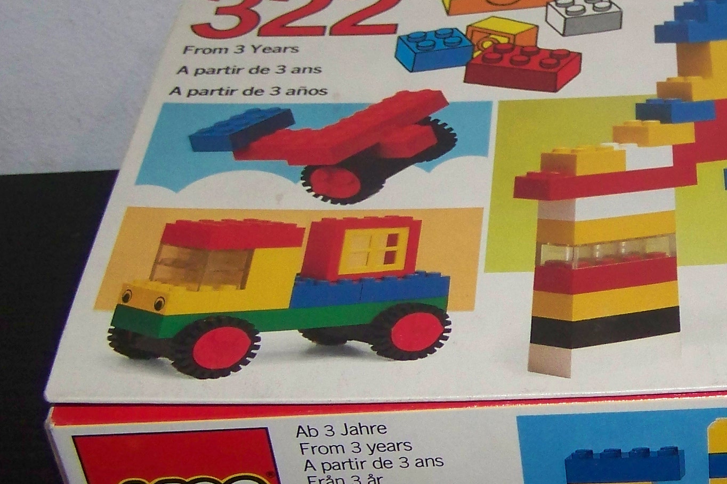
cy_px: 281
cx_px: 682
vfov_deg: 15.3
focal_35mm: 89
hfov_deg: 22.2
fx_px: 1797
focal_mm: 6.3
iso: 200
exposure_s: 1/30
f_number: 2.8
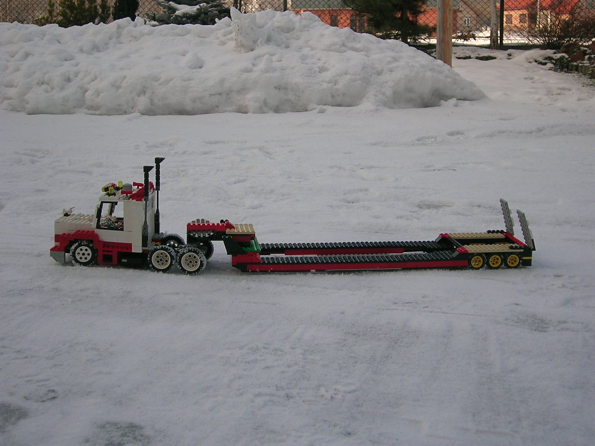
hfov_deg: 36.2
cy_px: 223
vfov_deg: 27.5
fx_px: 911
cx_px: 298
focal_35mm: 53
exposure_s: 1/383
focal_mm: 8
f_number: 3.2
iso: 50
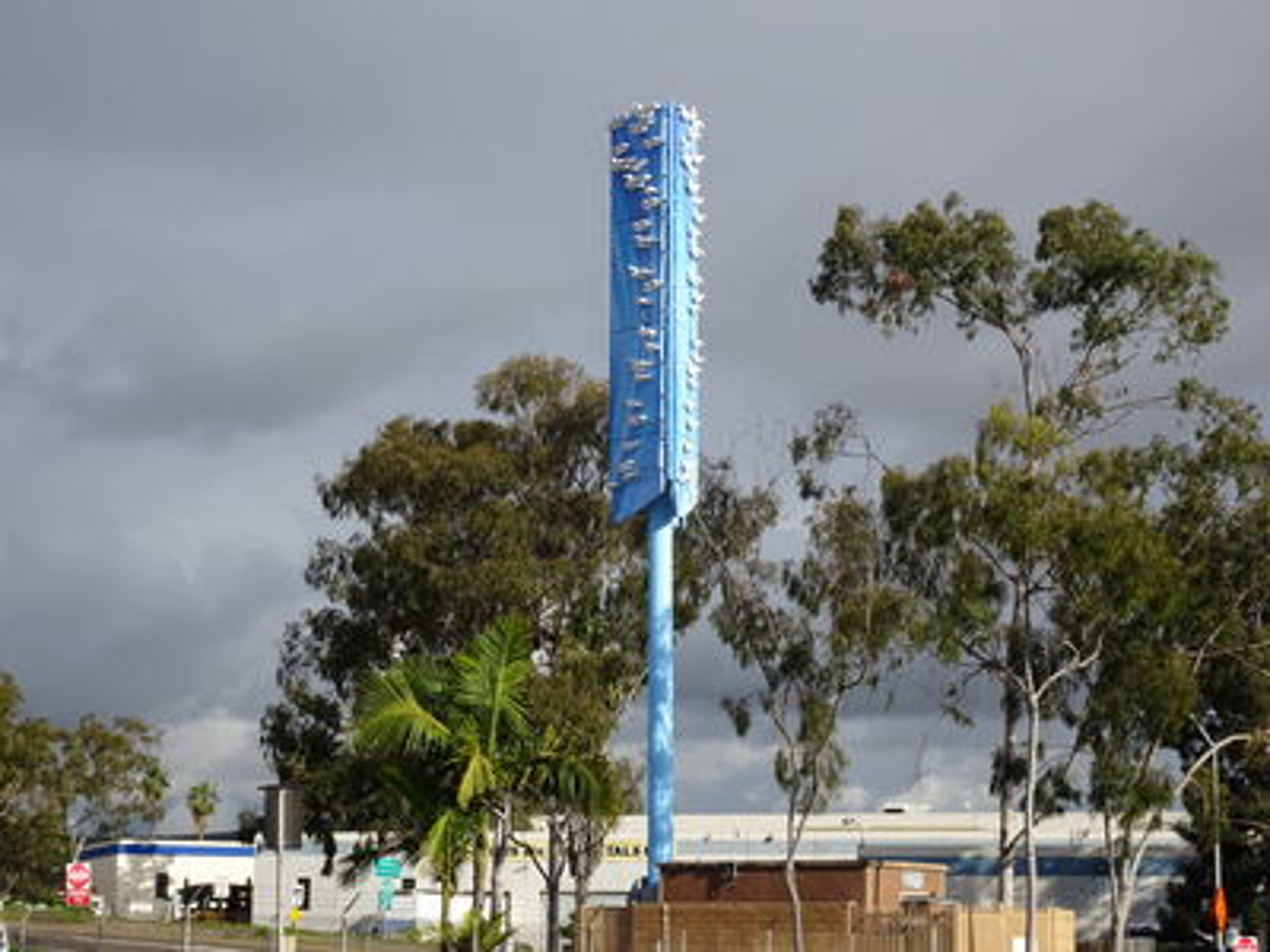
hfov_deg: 25.0
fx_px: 2862
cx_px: 635
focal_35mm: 78
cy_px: 476
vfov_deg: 18.9
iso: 80
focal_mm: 13.26
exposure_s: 1/500
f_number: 5
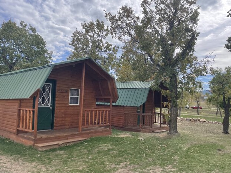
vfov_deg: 51.3
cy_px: 89
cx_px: 118
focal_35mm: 27
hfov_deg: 65.3
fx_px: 180
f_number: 1.6
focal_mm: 4.2
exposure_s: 1/2882
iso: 32
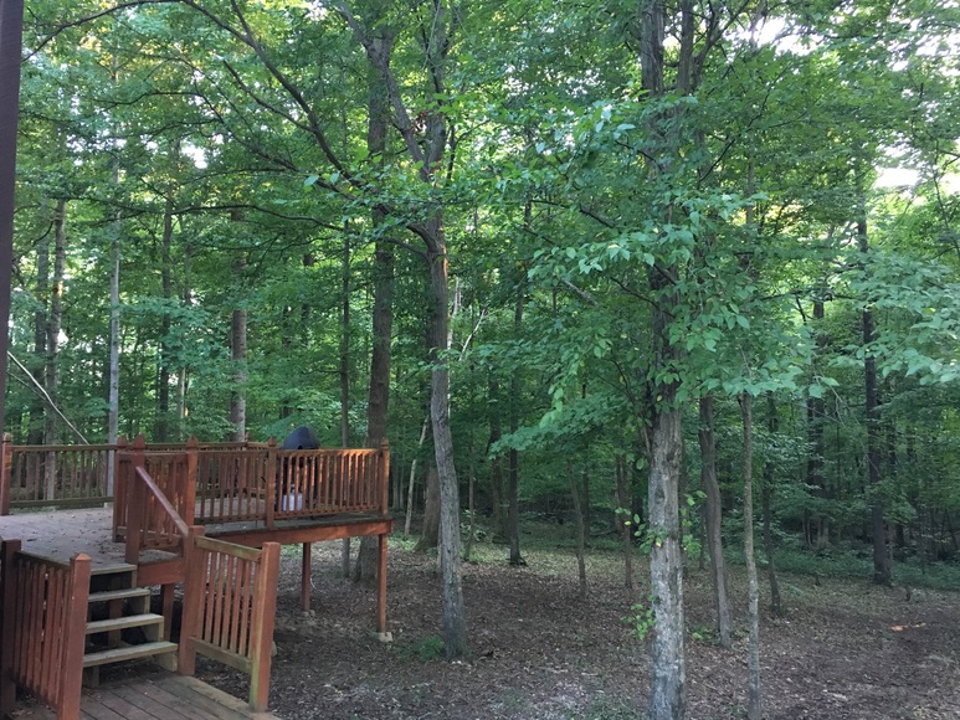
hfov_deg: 61.7
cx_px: 480
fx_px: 804
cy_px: 360
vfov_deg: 48.2
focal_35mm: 29
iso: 200
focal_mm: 4.15
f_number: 2.2
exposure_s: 1/20
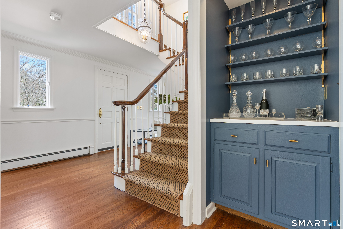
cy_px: 114
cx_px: 172
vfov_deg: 70.4
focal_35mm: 17
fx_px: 162
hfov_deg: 93.3
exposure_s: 1/1.67
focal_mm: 17
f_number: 8
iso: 320
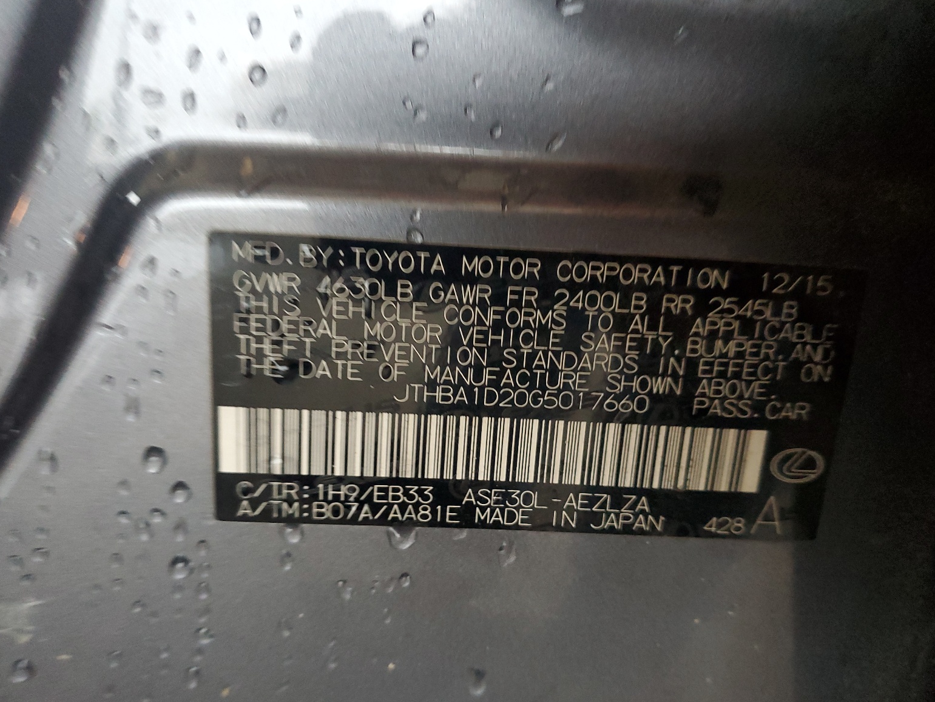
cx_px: 461
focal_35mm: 27
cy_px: 350
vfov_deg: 51.4
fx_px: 729
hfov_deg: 65.3
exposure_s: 1/20
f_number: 1.5
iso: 296
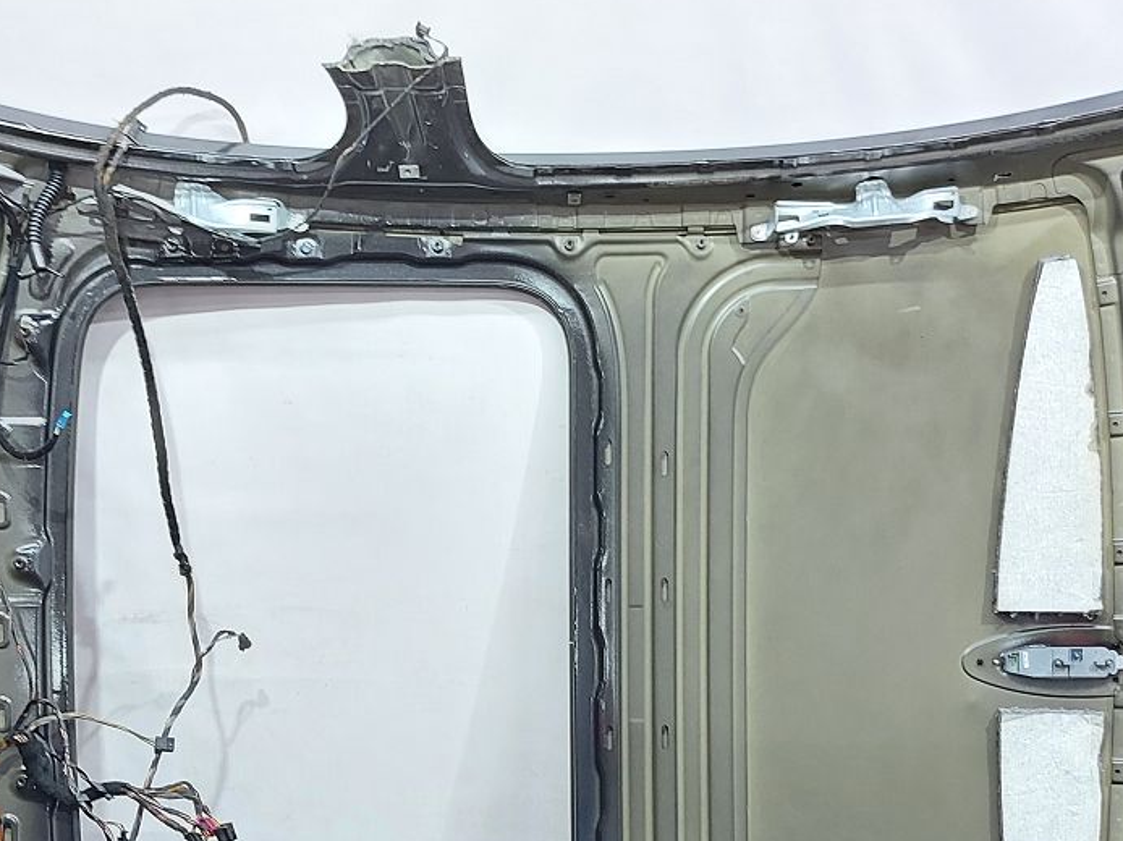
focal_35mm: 48
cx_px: 489
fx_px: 1557
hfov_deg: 39.6
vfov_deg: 29.7
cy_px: 637
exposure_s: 1/33
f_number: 1.8
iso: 200
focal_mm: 5.23
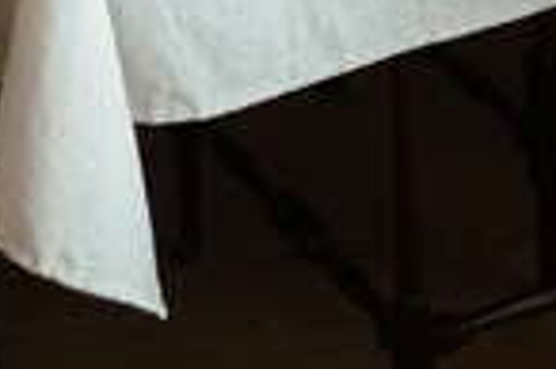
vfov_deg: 6.8
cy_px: -521
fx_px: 2962
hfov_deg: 10.6
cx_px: 644
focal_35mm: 192
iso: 3200
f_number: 2.8
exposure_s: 1/60
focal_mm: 35
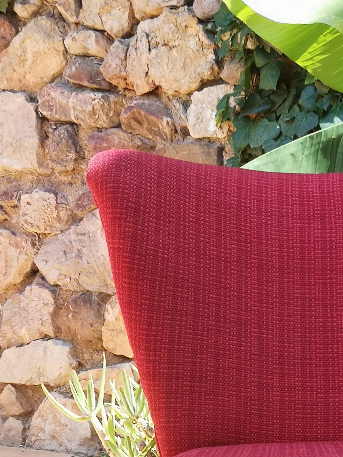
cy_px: 433
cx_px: 312
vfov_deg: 21.9
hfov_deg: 16.7
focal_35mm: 87
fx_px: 1149
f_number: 1.8
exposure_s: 1/252
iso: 50
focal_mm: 5.58
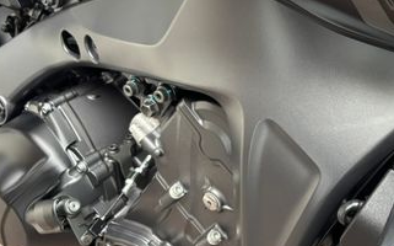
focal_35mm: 55
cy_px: 57
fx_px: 590
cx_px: 347
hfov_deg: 35.0
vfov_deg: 23.2
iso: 500
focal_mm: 5.96
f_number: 1.6
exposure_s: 1/60
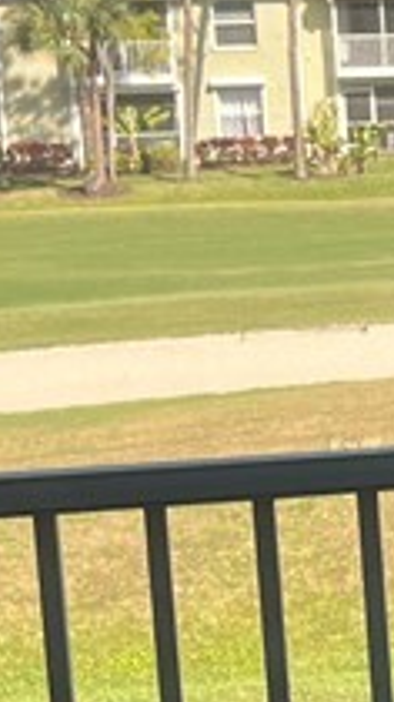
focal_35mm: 138
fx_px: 2565
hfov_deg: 7.6
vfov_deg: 15.6
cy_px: 331
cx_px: 1219
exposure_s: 1/676
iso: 50
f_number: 1.6
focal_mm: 5.1
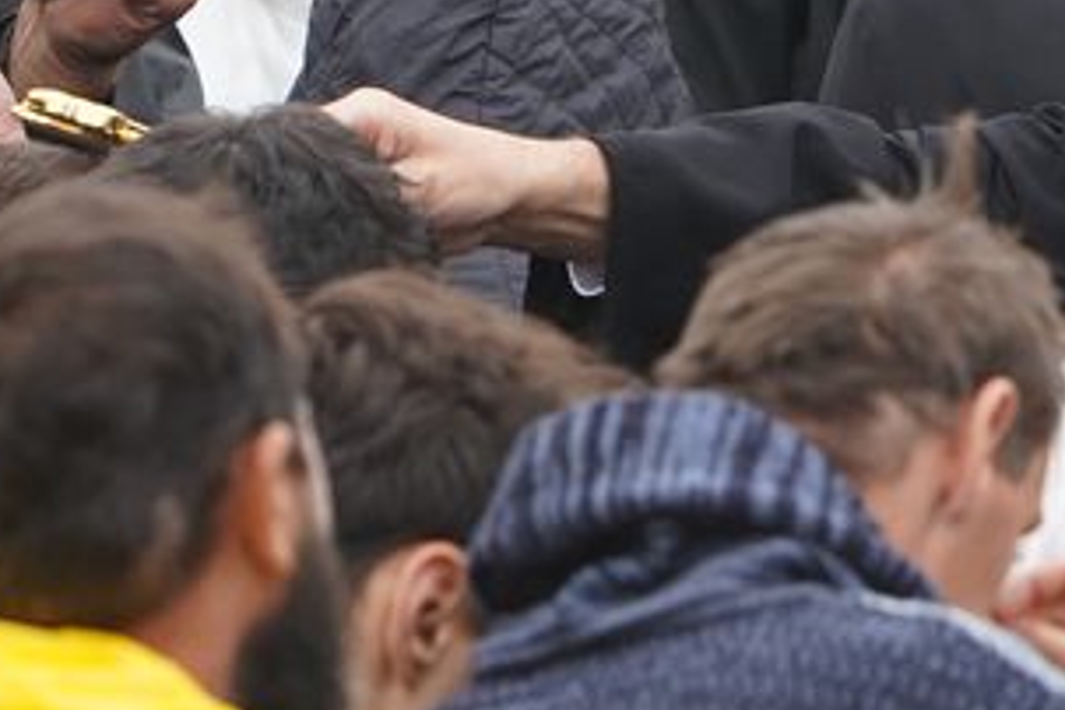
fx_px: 31622
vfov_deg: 1.3
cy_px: 453
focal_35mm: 1069
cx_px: 1726
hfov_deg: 1.9
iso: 640
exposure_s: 1/640
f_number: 2.8
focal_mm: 200
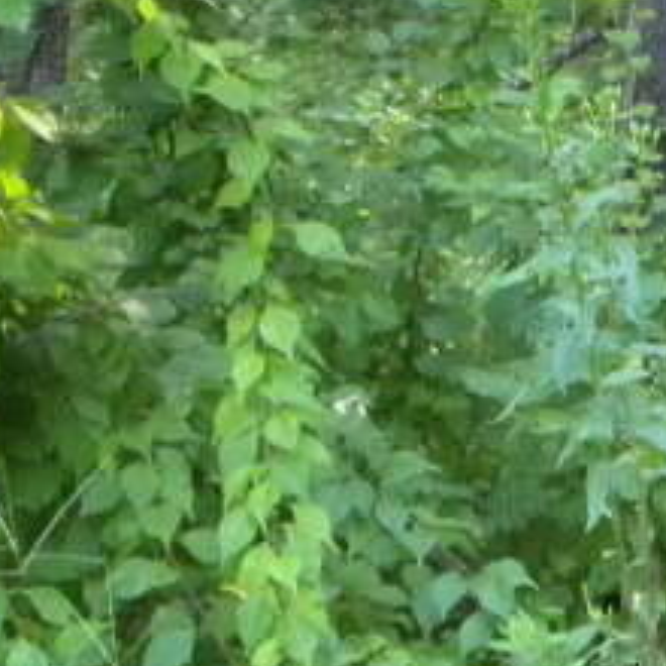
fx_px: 4136
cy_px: -39
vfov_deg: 9.1
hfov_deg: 9.1
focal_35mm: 190
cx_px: 878
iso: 400
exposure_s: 1/46.1
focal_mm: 6.6
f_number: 3.2
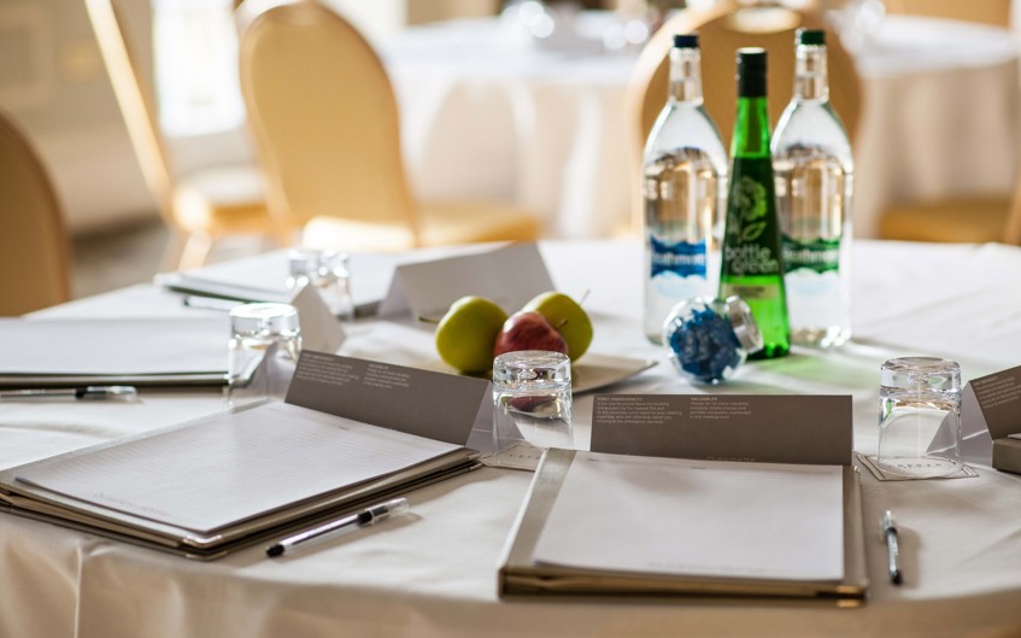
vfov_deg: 15.0
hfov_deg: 23.8
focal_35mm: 87
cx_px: 511
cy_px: 320
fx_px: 2420
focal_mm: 85
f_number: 2.8
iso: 250
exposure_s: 1/60
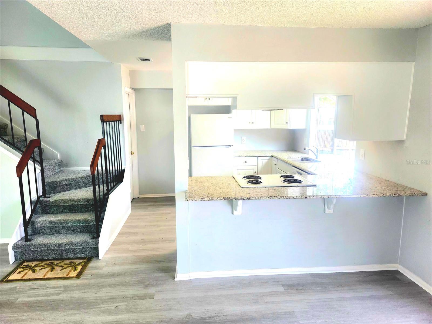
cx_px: 216
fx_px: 287
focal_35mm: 23
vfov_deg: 58.9
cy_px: 162
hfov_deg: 73.9
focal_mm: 5.54
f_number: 1.8
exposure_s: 1/182
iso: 125
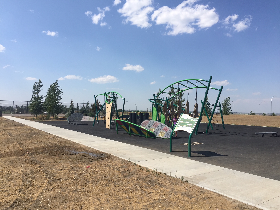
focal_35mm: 29
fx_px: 235
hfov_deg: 61.7
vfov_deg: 48.2
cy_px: 105
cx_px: 140
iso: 32
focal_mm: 4.15
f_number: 2.2
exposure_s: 1/2639
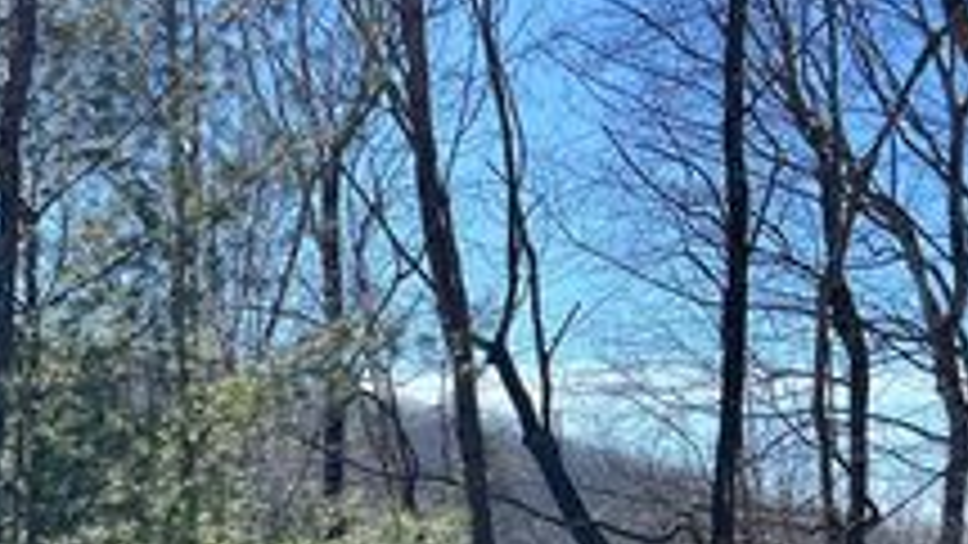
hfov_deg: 30.0
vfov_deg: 17.4
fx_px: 1694
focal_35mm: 66
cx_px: 32
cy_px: 650
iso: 50
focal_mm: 5.7
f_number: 1.5
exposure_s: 1/1553
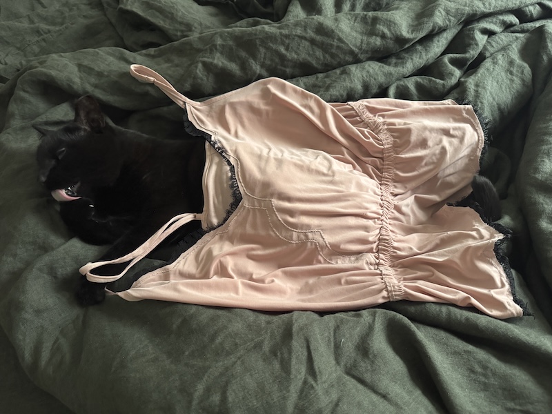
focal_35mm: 24
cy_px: 207
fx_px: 383
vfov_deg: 56.8
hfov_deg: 71.6
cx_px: 276
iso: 800
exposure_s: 1/42
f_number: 1.78
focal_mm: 6.76
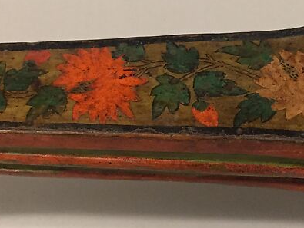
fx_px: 774
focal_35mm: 88
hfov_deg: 22.2
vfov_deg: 16.8
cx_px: 192
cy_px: 117
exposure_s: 1/30
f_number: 2.2
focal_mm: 4.15
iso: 160
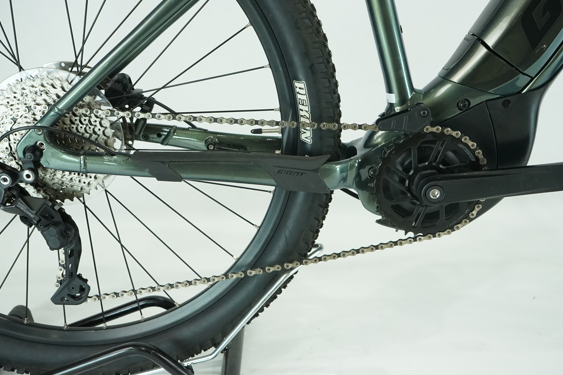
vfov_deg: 35.0
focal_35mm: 38
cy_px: 173
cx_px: 286
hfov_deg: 50.7
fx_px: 594
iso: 3200
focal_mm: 34
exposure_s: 1/200
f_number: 8
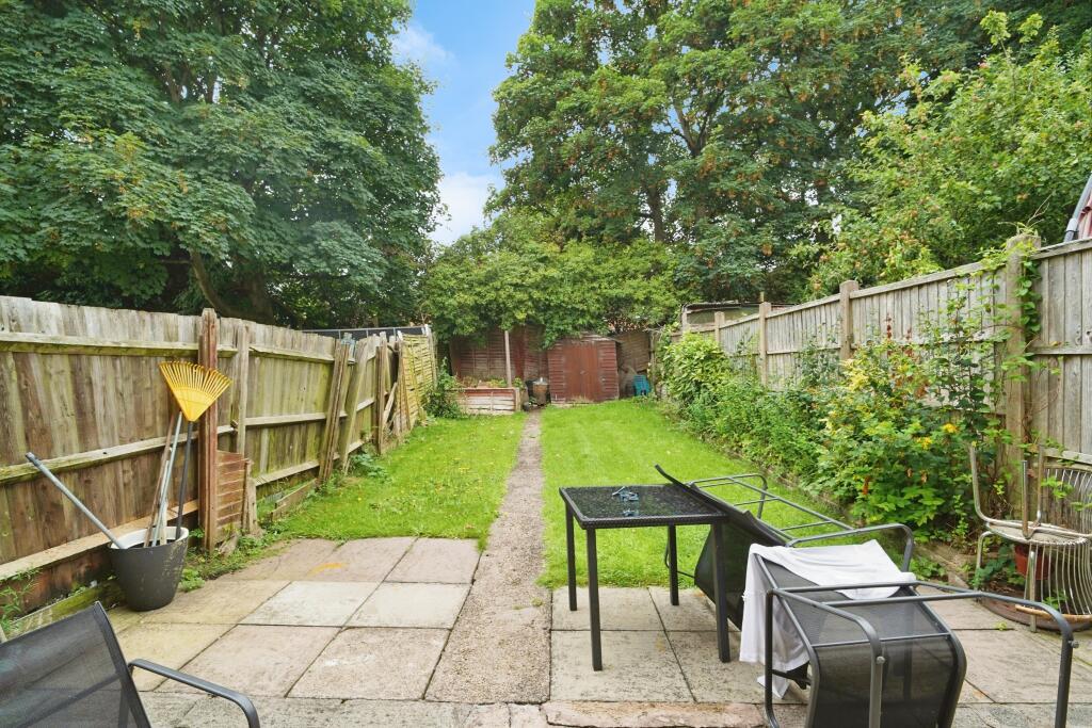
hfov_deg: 96.7
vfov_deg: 73.8
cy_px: 364
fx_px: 485
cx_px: 546
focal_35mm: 16
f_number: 8
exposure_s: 1/80
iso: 400
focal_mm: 16
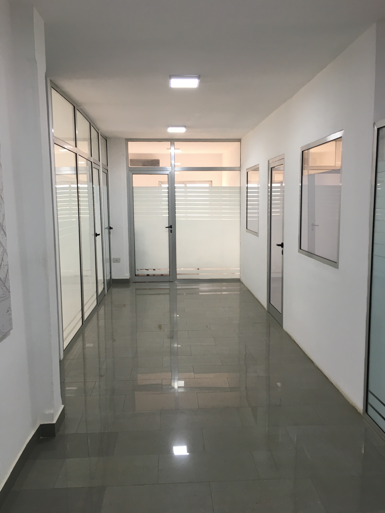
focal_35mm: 29
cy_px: 256
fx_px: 430
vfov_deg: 61.7
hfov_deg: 48.2
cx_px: 192
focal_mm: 4.15
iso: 64
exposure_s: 1/33
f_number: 2.2
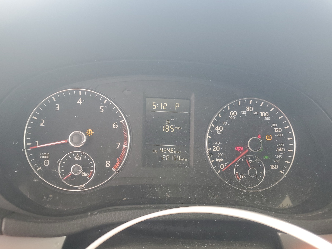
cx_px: 162
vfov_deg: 48.2
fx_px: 278
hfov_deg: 61.6
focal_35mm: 29
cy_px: 133
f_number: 1.5
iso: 59
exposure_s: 1/120
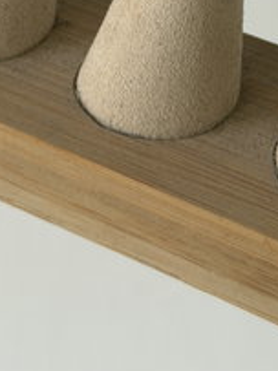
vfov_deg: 15.0
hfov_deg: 11.8
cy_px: -109
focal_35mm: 126
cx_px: 155
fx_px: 1351
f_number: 1.78
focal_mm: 6.76
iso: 50
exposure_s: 1/146
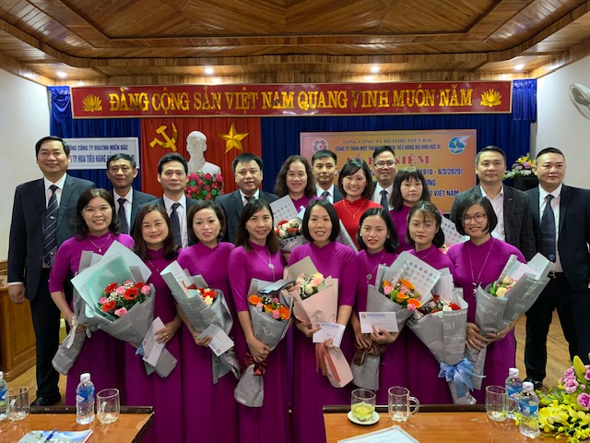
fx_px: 443
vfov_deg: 53.1
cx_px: 295
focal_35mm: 26
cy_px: 222
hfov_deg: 67.3
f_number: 1.8
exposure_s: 1/33
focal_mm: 4.25
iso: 400
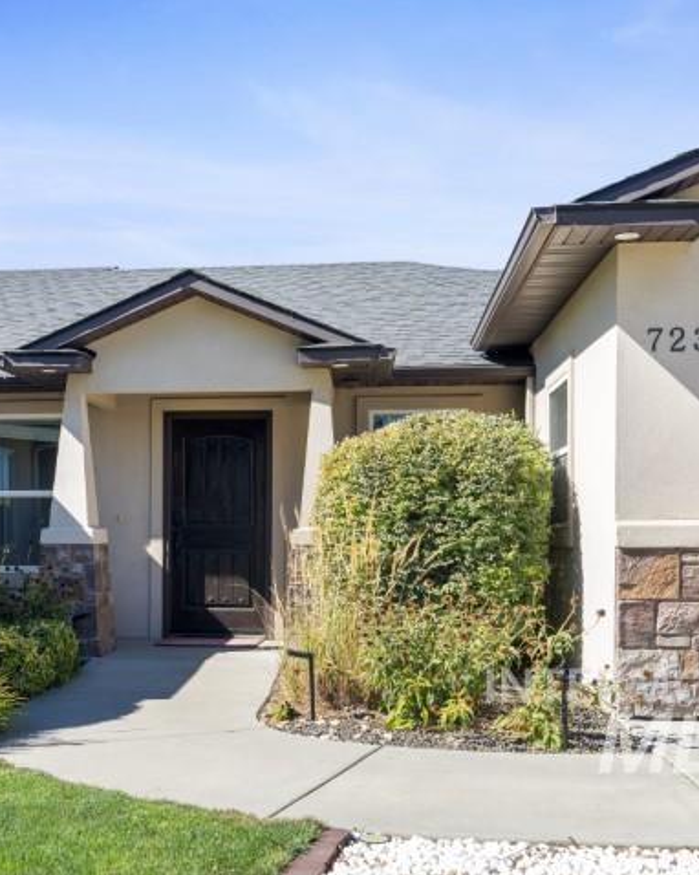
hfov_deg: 36.2
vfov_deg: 44.8
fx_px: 1061
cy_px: 438
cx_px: 249
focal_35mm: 41
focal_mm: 29
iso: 50
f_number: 6.3
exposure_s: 1/30
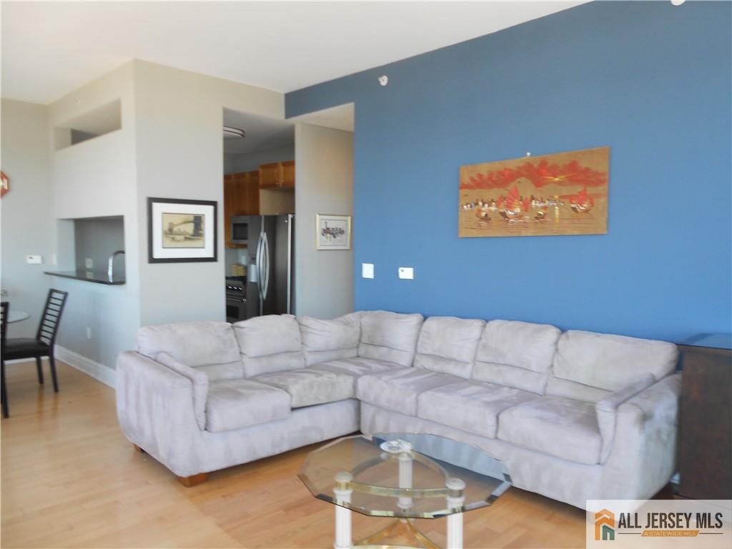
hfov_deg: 67.3
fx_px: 550
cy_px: 274
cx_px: 366
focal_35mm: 26
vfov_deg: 53.1
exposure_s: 1/30
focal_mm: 4.6
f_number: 3.2
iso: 100
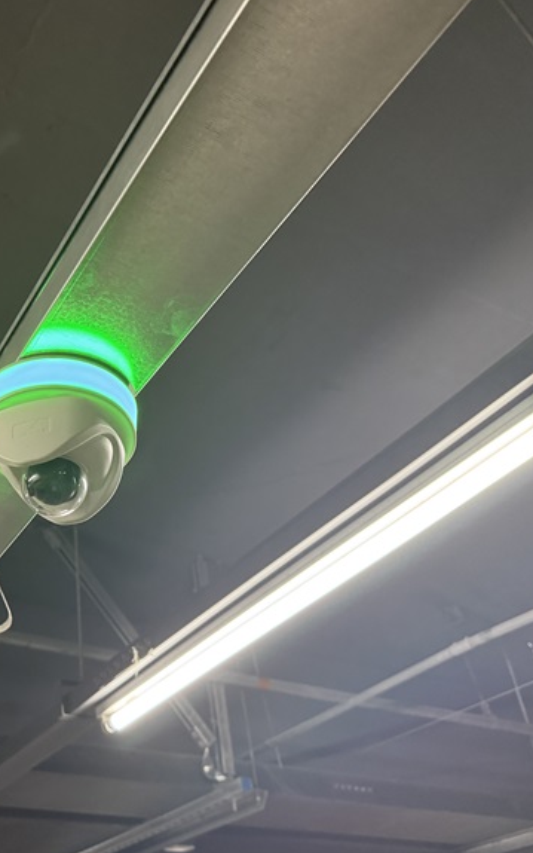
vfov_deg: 55.3
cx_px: 67
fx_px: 813
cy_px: 426
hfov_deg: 34.5
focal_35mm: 35
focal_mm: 6.76
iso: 500
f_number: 1.78
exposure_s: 1/60
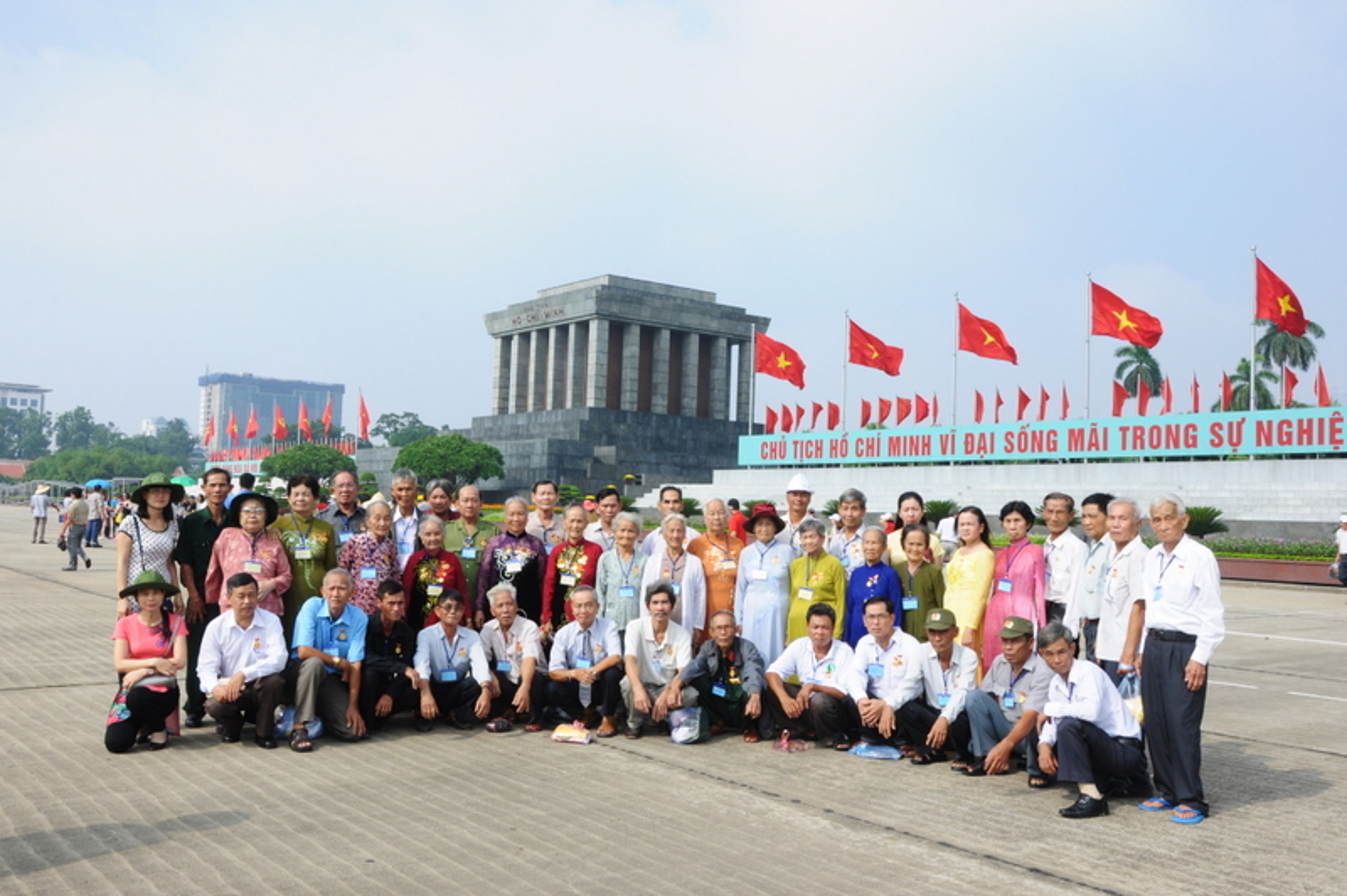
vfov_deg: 39.9
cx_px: 674
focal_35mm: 33
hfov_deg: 57.3
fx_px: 1234
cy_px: 448
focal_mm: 22
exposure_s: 1/125
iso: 250
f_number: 14
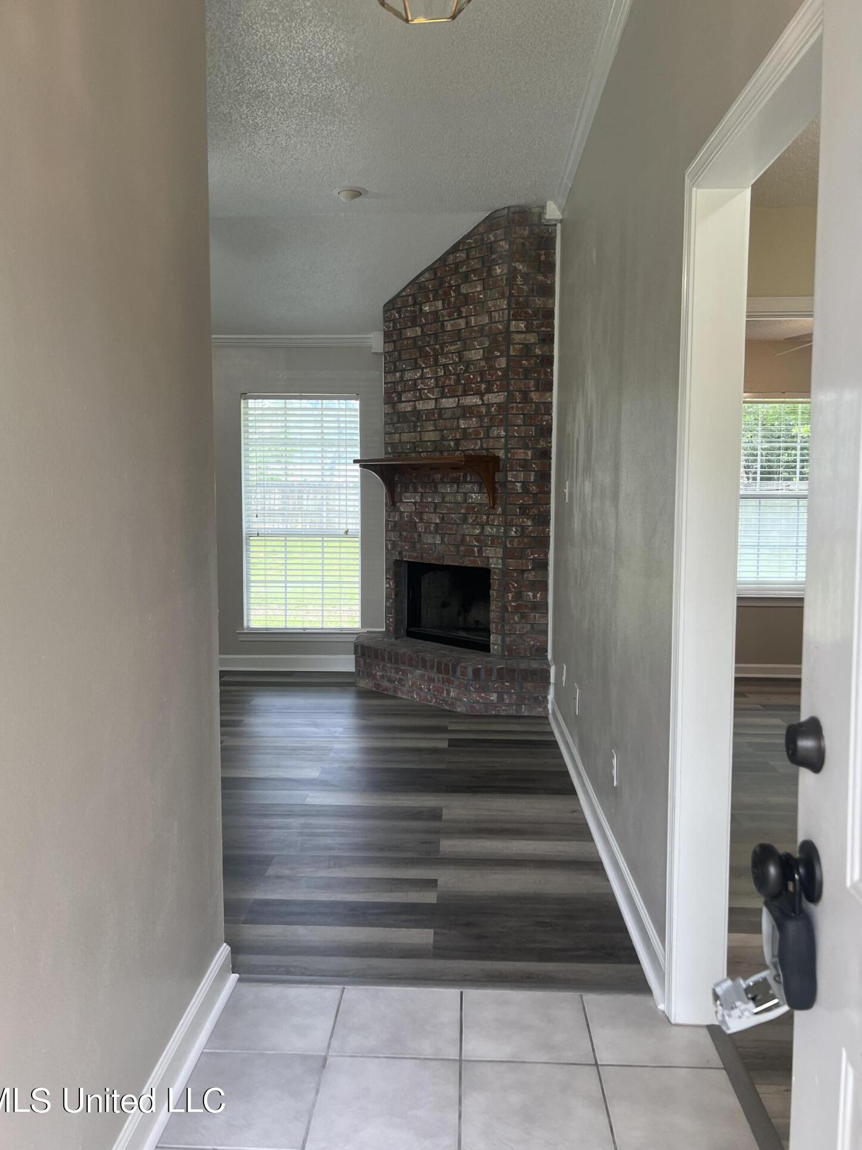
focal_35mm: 27
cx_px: 428
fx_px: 897
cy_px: 558
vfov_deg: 65.3
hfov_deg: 51.3
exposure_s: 1/120
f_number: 1.5
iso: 80
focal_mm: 5.7
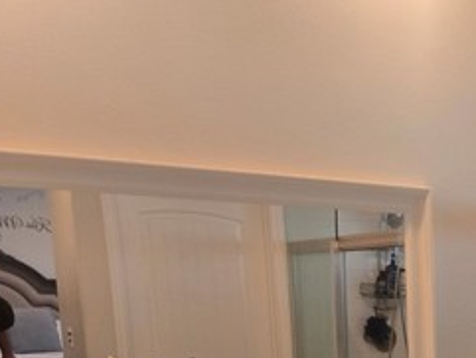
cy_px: 443
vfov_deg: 22.0
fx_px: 839
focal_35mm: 61
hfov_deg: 27.7
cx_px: 577
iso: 100
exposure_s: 1/120
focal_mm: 5.4
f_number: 1.8
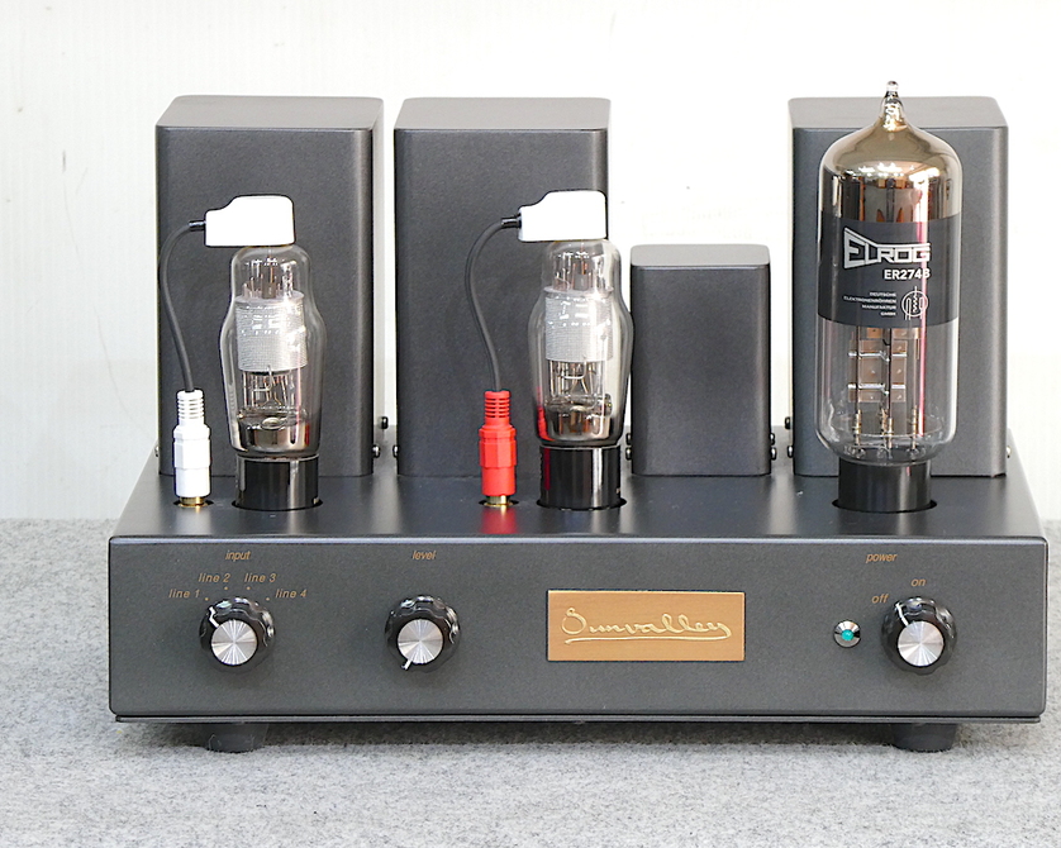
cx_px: 575
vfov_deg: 8.6
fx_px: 5620
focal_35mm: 179
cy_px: 405
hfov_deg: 10.8
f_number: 5.5
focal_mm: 28.7
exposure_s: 1/6
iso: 200
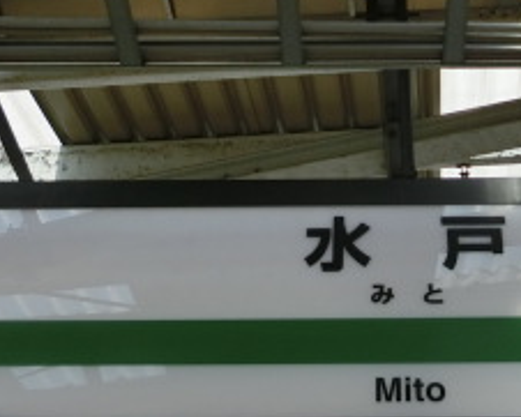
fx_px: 1064
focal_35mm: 69
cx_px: 406
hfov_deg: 27.0
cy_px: 39
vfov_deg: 21.7
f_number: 3.5
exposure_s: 1/1000
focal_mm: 4.5
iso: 80
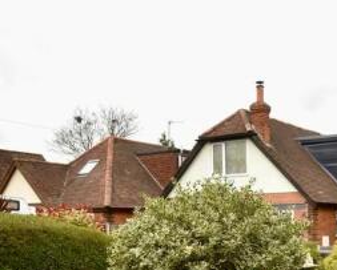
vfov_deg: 28.2
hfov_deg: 34.1
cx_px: 319
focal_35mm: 51
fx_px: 509
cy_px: 260
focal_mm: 14
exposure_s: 1/100
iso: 200
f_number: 5
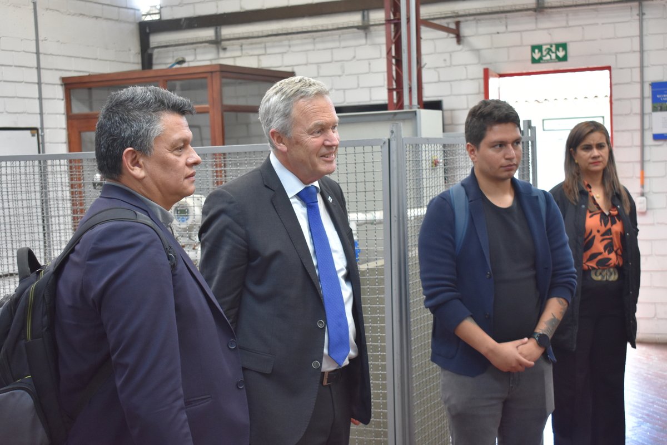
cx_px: 334
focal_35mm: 57
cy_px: 222
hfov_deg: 35.1
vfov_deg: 23.8
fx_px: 1056
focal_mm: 38
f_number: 4.8
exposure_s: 1/60
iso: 1400
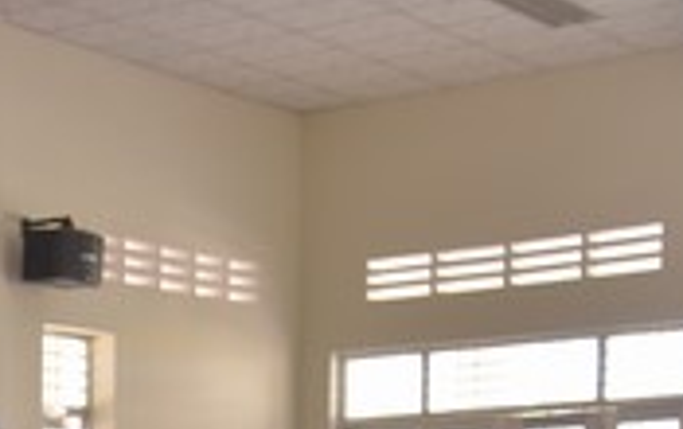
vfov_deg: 10.2
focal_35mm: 121
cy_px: 807
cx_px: -488
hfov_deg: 15.2
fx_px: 2256
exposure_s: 1/60
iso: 500
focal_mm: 32
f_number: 4
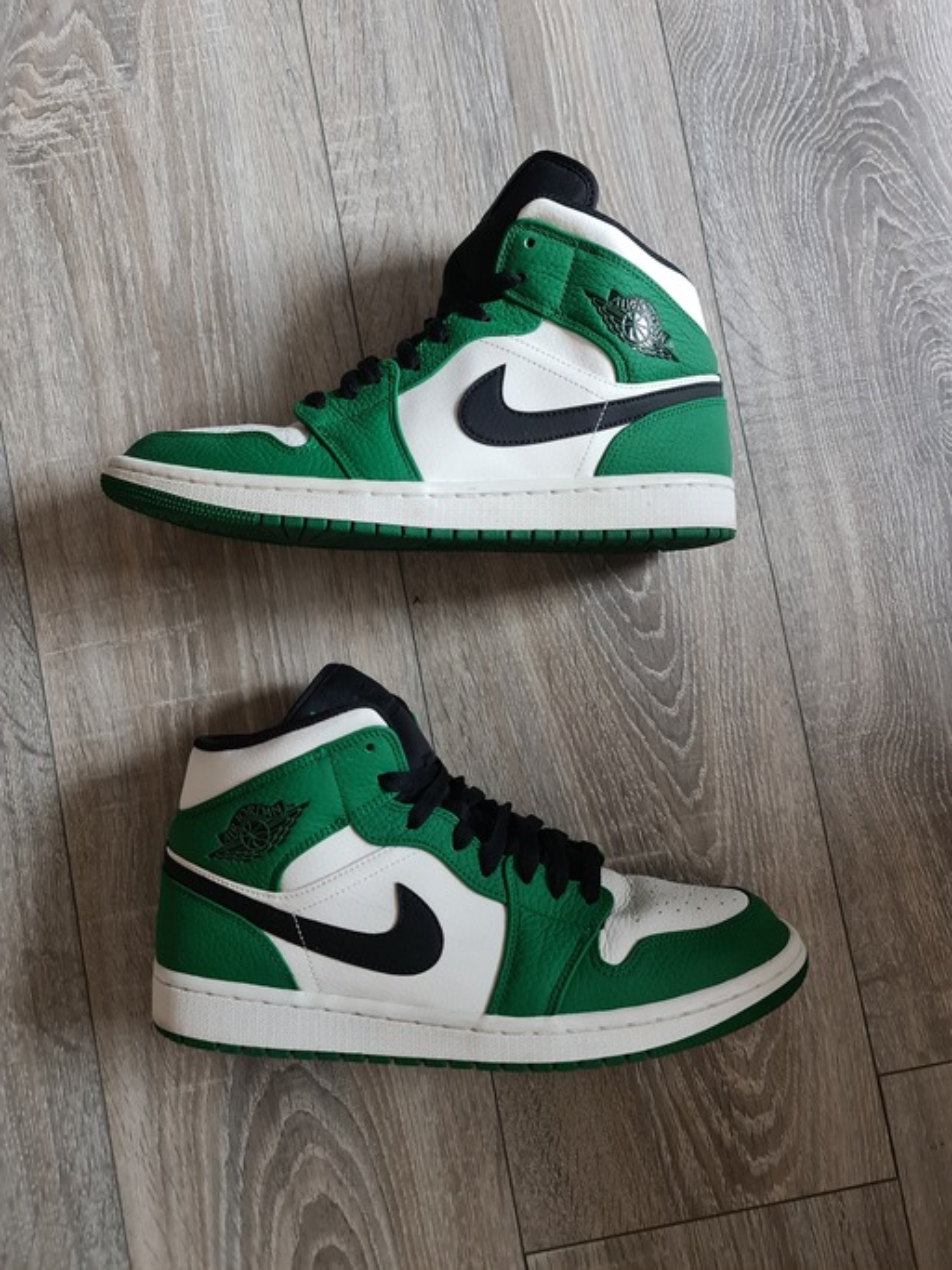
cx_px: 476
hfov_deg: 54.9
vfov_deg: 69.4
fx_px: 917
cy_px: 635
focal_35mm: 25
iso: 1600
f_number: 1.8
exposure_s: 1/100
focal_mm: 7
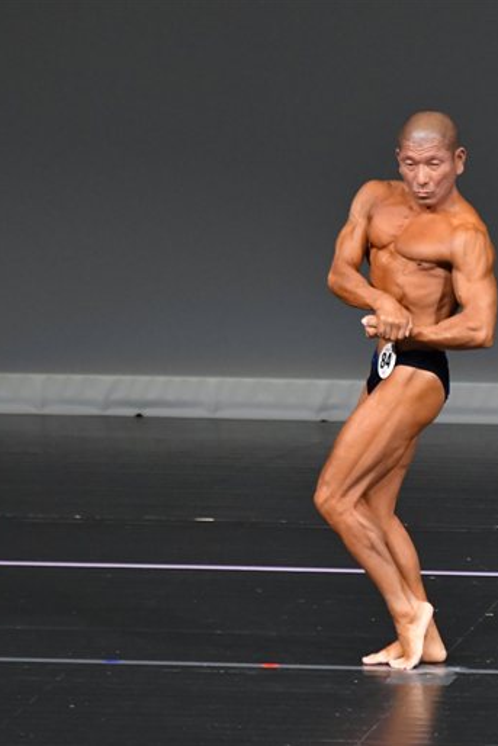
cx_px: 409
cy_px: 373
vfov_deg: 4.0
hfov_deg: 2.6
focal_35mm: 520
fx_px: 10782
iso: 4000
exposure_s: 1/400
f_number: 5.6
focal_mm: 230
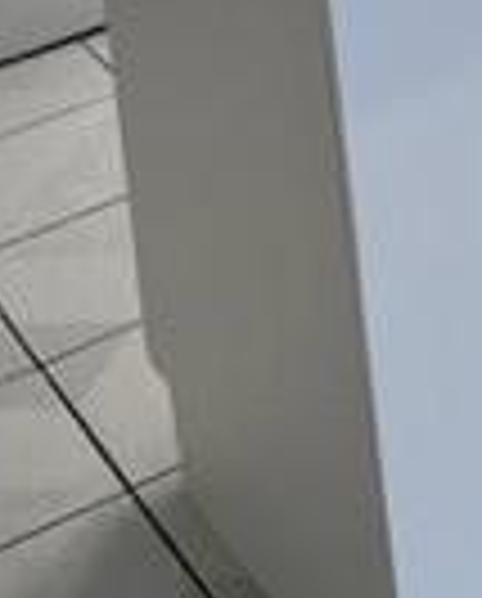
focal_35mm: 122
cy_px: -728
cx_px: 969
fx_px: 2168
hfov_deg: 11.4
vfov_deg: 12.9
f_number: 1.6
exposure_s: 1/120
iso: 64
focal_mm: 5.1
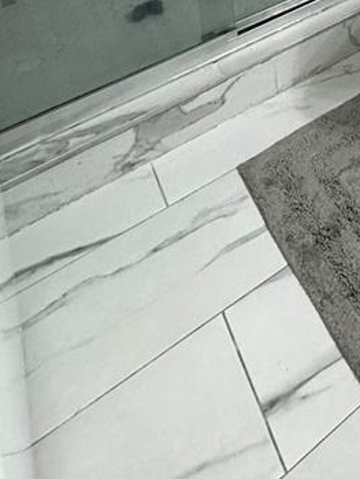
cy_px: -308
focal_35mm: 48
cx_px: 567
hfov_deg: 23.2
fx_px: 665
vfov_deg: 25.0
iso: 160
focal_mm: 2.22
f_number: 2.2
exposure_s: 1/60
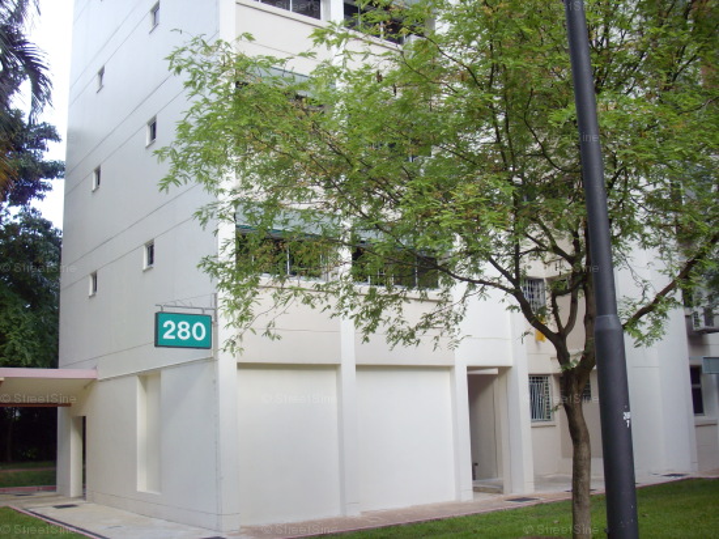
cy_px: 270
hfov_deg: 50.2
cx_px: 360
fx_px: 768
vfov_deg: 38.6
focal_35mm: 37
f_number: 5.6
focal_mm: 6.2
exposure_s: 1/50
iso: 80
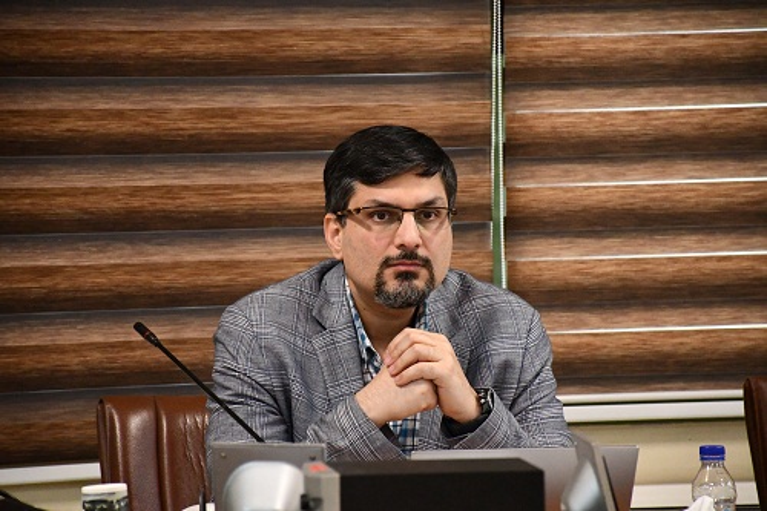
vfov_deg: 6.5
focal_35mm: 210
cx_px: 384
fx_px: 4472
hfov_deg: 9.8
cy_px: 256
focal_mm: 140
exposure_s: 1/250
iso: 9000
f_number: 5.6
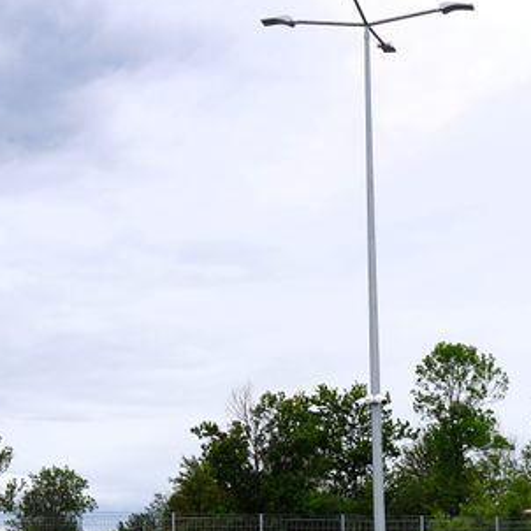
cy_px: 589
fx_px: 1197
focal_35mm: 69
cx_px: 563
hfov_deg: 23.7
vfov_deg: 23.4
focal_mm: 24
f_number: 9
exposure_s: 1/125
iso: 100
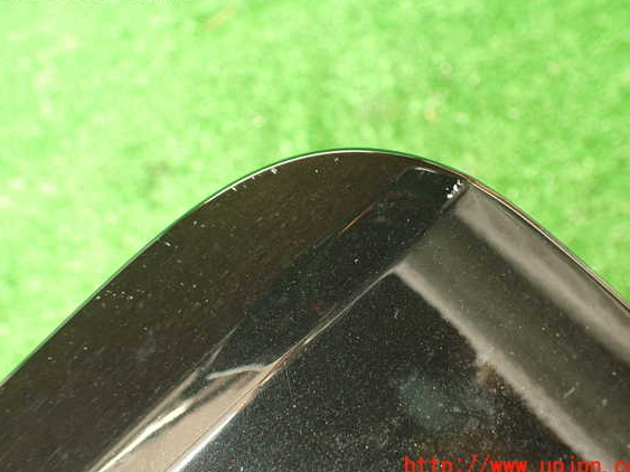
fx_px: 582
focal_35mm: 32
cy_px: 229
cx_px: 321
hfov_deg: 56.8
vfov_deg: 44.1
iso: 250
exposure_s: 1/30
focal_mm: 5.4
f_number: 2.3
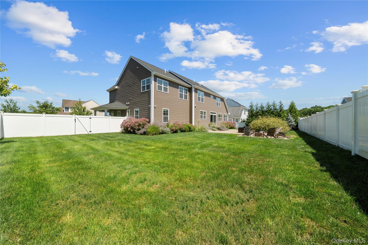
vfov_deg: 90.0
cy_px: 122
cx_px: 184
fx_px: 123
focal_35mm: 12
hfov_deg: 112.6
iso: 200
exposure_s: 1/100
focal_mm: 12
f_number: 11
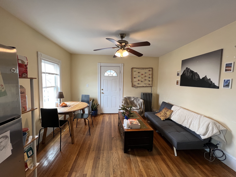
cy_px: 88
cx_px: 118
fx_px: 89
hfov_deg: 106.2
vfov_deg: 89.9
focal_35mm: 13
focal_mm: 1.57
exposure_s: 1/60
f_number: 1.8
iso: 250
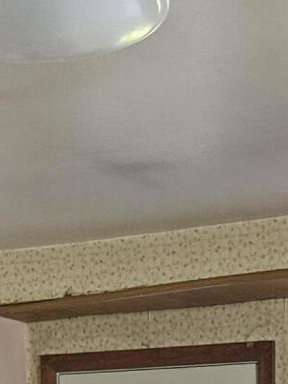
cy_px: 688
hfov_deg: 13.1
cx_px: 221
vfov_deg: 15.1
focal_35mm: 113
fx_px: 1254
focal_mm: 5.4
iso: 640
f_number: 1.8
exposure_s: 1/60
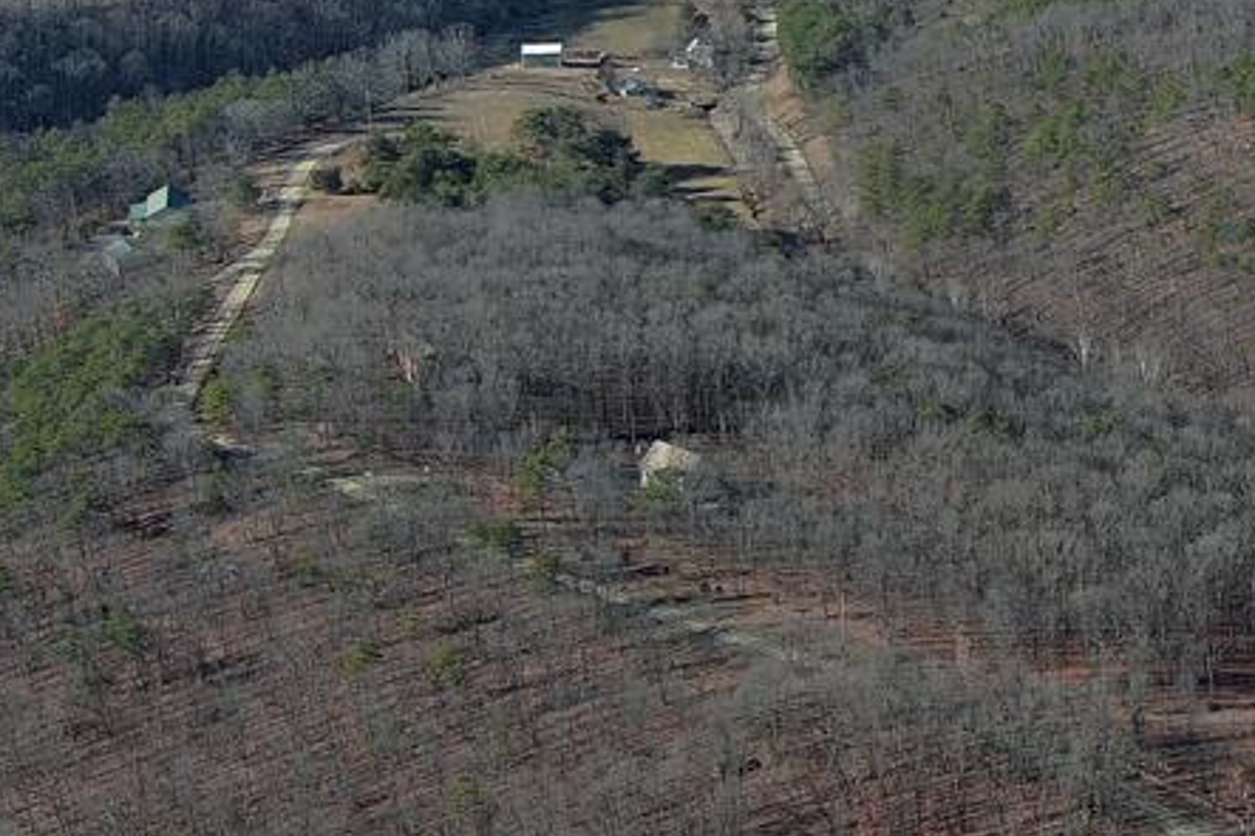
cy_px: 191
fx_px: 4669
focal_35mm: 134
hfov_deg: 14.1
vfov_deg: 10.2
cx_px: 2006
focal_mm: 10.57
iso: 100
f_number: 2.8
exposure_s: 1/900
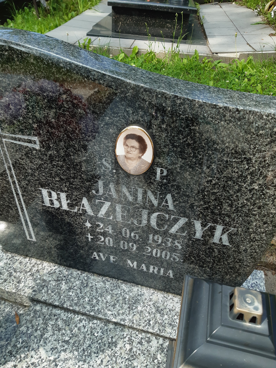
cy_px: 184
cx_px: 138
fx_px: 276
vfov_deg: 67.3
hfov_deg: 53.1
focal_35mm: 26
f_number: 1.7
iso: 40
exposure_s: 1/590
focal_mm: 3.92
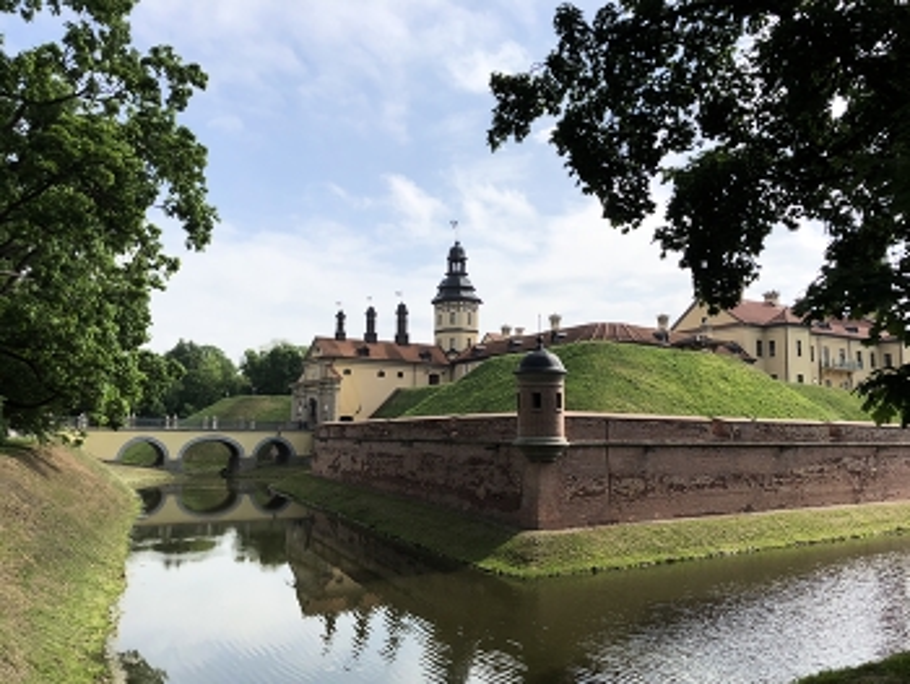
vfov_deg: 49.8
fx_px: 737
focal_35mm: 28
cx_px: 455
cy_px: 342
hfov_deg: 63.4
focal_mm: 4
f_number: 1.8
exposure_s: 1/3205
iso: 20
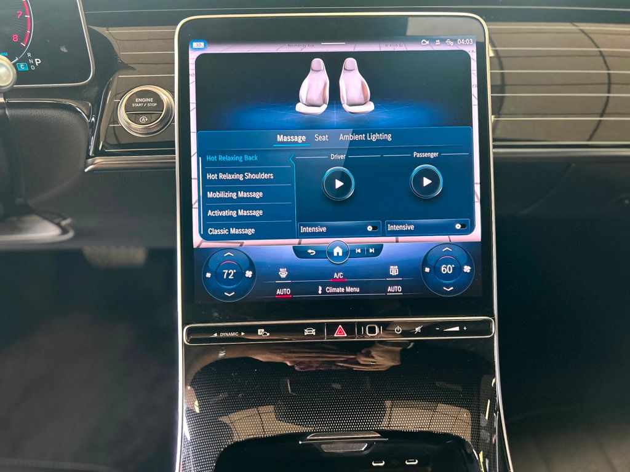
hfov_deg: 67.3
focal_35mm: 26
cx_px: 315
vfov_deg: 53.1
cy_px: 236
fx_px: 473
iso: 400
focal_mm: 5.7
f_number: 1.5
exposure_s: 1/54
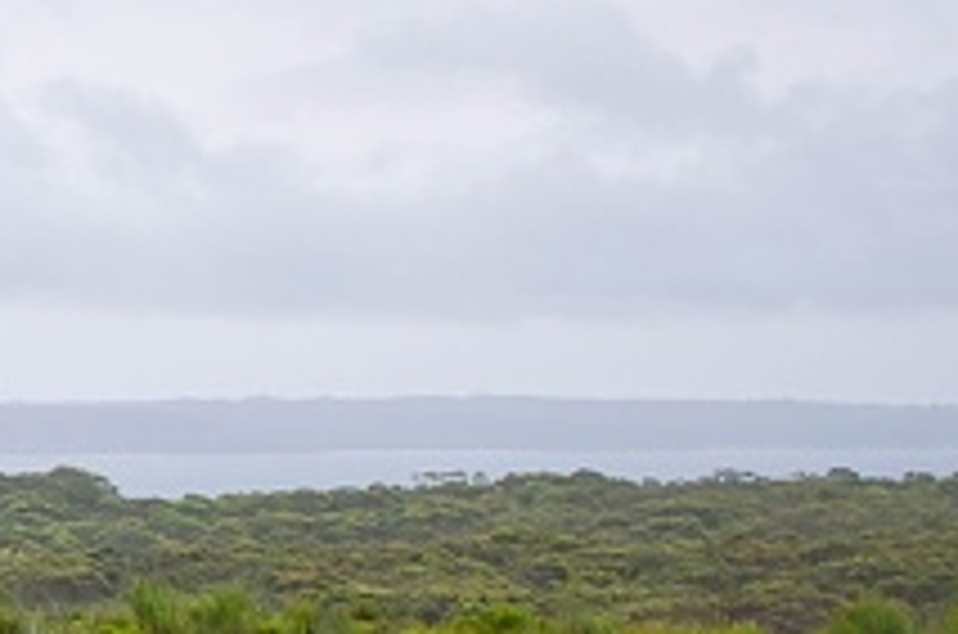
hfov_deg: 12.5
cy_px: 436
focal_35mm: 156
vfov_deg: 8.7
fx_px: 4142
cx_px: -531
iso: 200
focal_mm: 28
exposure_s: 1/200
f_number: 7.1
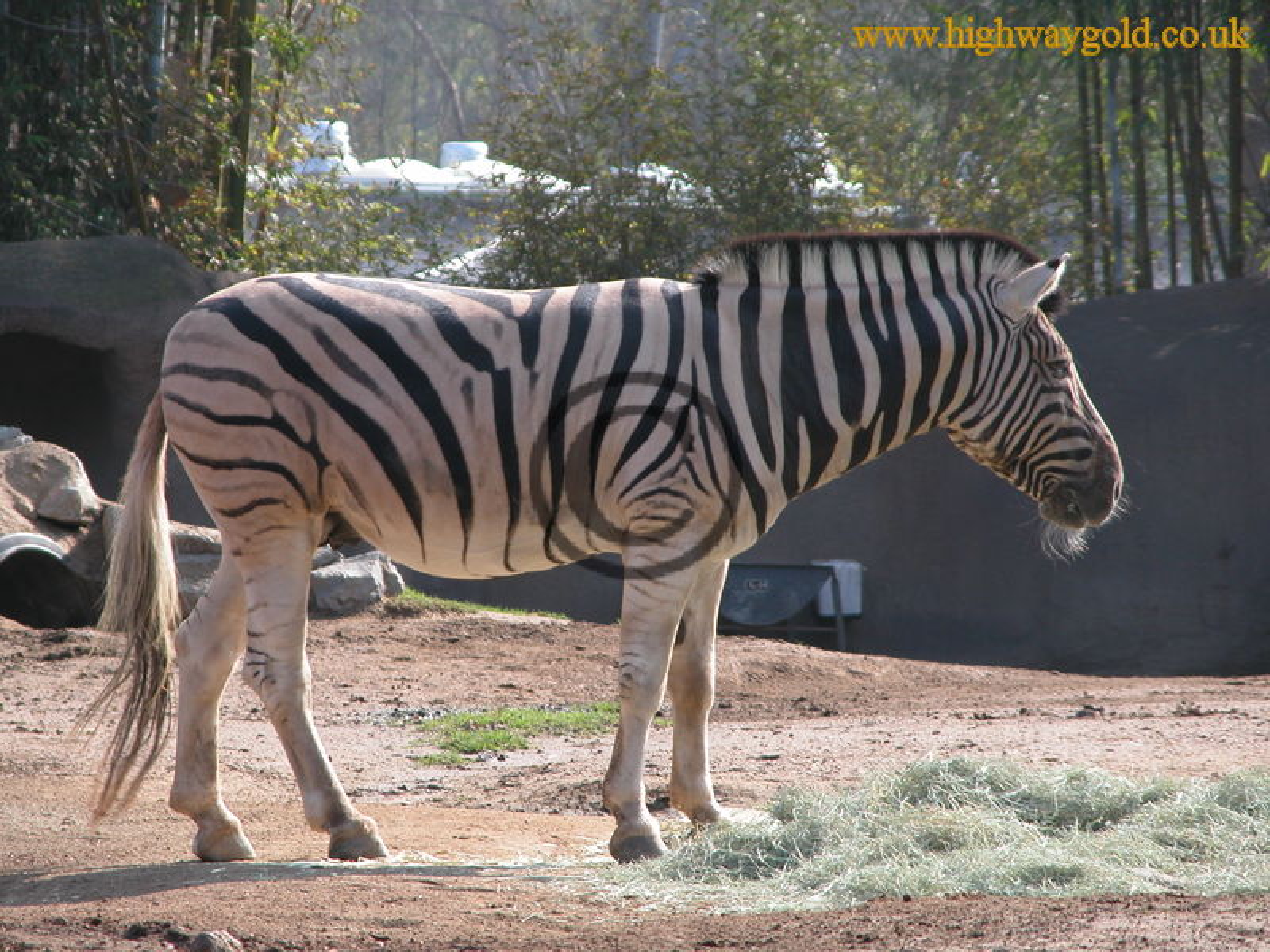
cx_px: 635
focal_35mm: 276
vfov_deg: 5.4
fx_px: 10126
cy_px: 476
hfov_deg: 7.2
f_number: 4.7
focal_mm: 71.2
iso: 100
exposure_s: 1/216
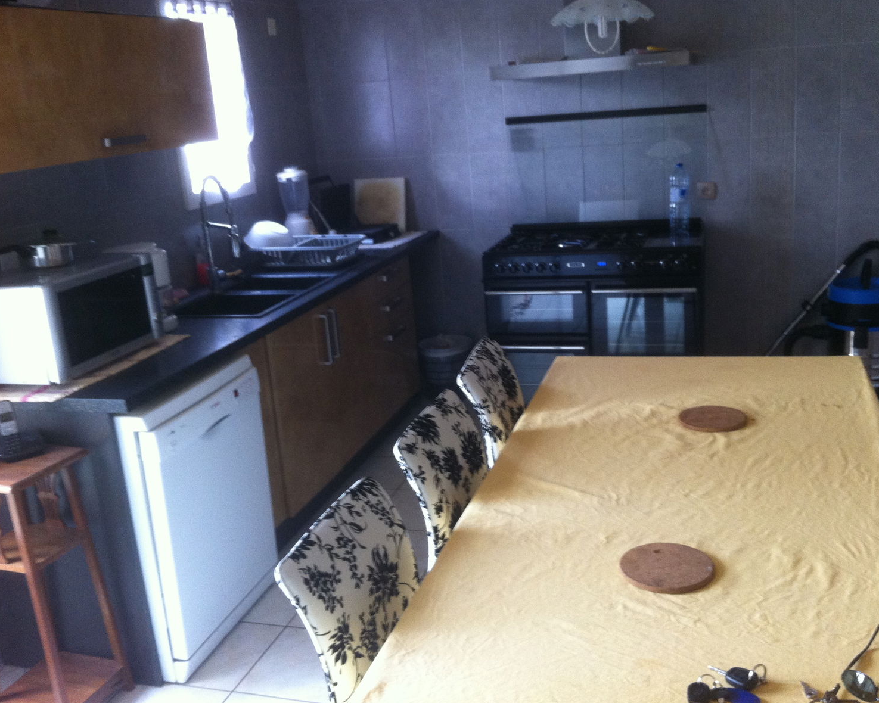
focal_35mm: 37
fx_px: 963
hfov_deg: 49.1
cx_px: 461
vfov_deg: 40.1
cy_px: 351
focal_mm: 3.85
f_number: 2.8
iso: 160
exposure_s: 1/15
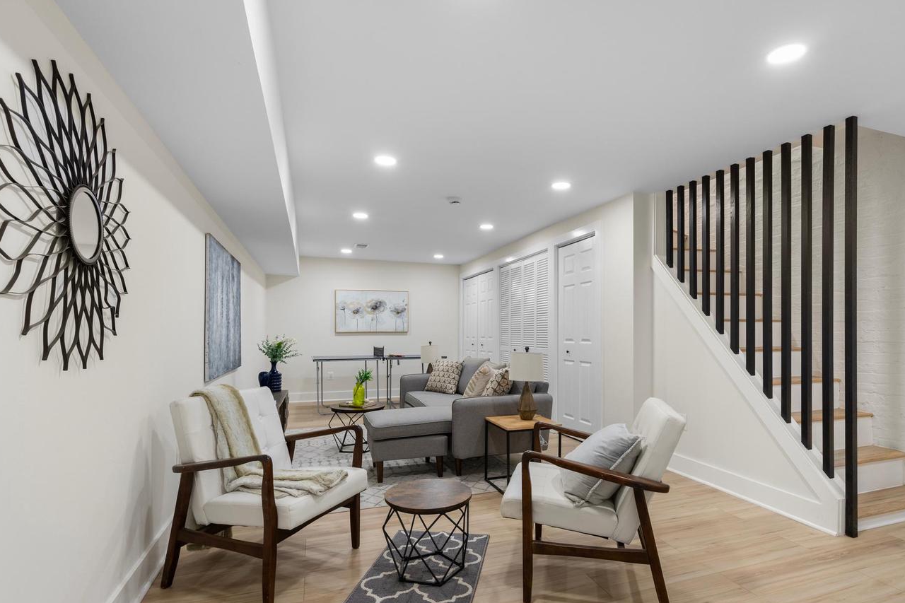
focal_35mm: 18
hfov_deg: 89.8
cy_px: 334
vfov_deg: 67.2
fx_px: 452
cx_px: 489
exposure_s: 1/30
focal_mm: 16
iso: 640
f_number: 8
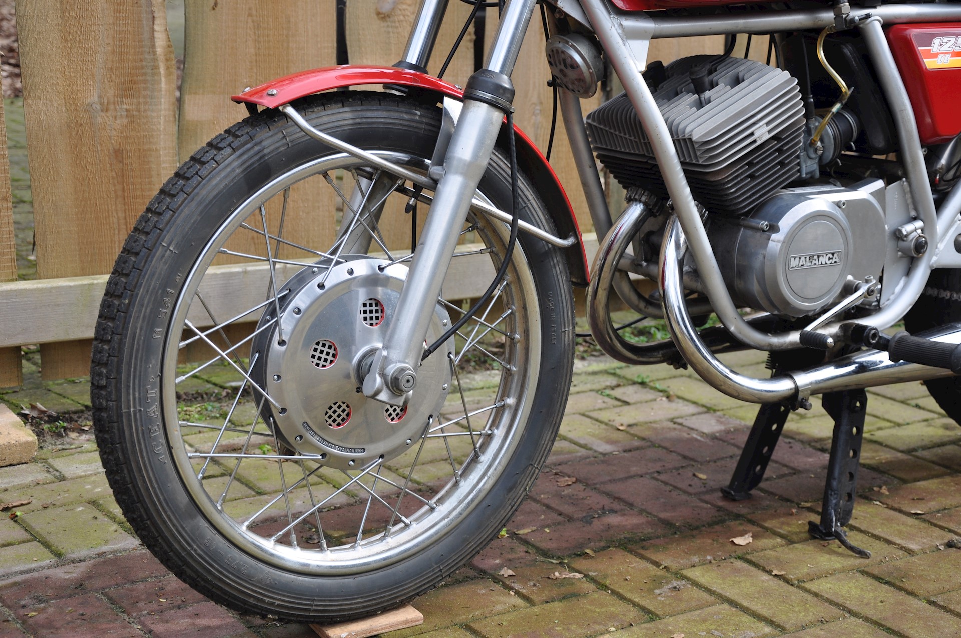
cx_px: 480
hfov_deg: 31.9
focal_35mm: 63
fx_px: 1680
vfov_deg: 21.5
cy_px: 319
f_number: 6.3
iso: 200
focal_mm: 42
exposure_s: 1/160
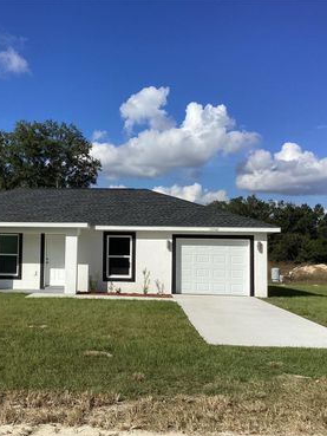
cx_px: 93
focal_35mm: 42
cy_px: 218
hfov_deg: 33.9
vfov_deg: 44.8
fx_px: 529
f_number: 2.4
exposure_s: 1/2551
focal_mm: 3.3
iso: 25
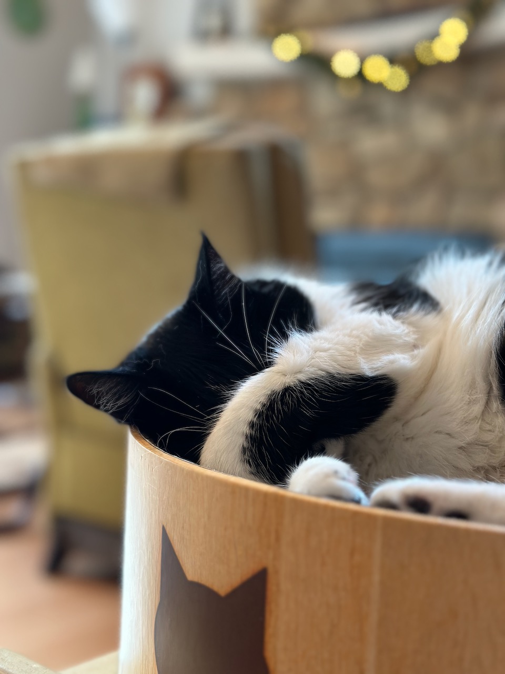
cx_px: 252
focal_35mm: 48
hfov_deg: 30.3
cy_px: 337
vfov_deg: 39.7
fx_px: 934
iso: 320
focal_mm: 6.86
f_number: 1.78
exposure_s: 1/40
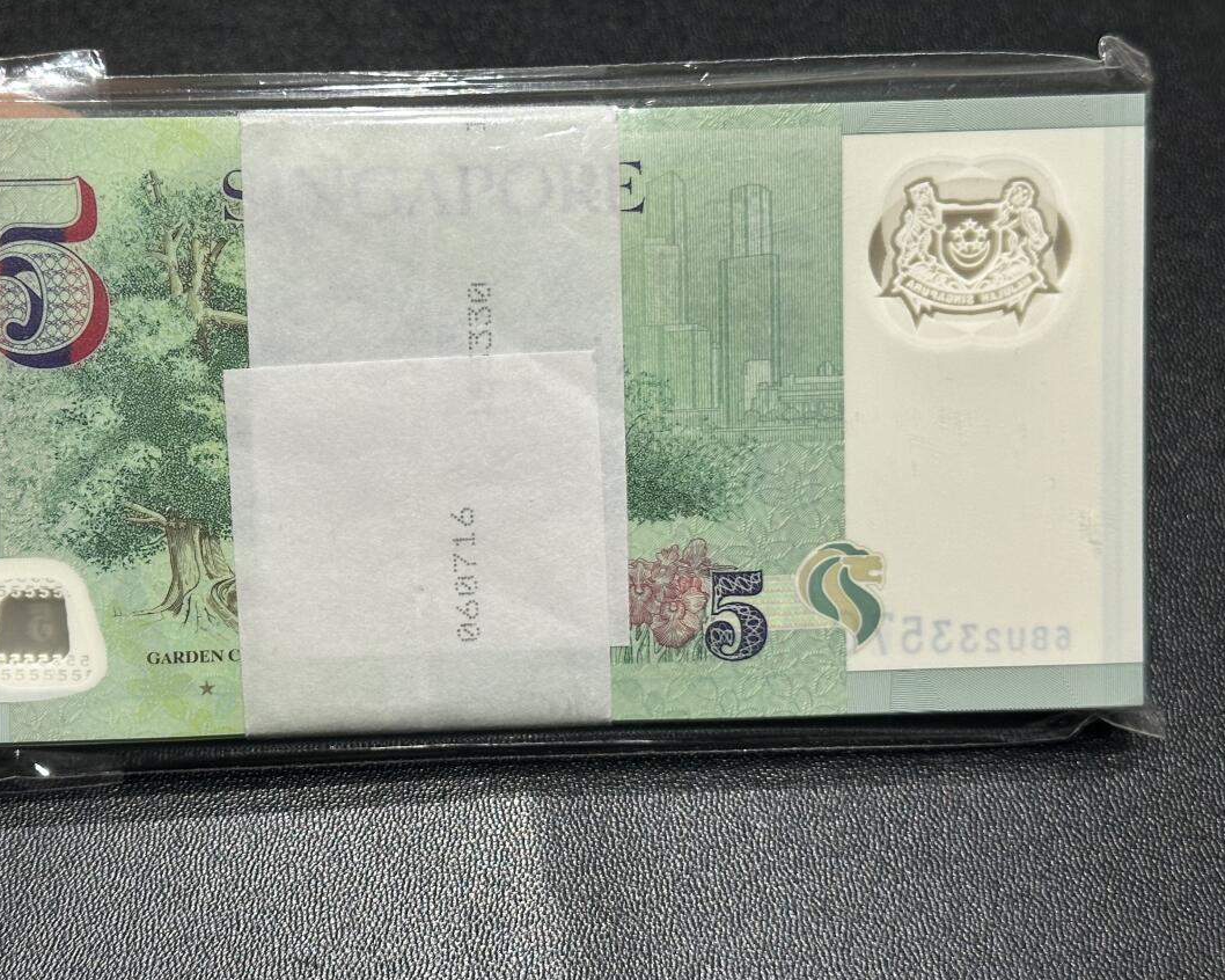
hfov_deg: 30.4
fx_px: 2247
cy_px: 469
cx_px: 490
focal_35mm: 62
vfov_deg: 24.6
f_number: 1.78
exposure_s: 1/50
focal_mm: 6.86
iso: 125
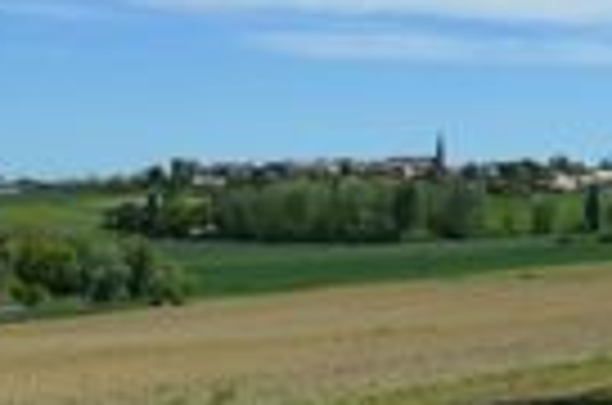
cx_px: 295
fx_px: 1323
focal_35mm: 78
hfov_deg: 26.0
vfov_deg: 17.4
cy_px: 171
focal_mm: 10
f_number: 9
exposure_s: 1/320
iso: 100
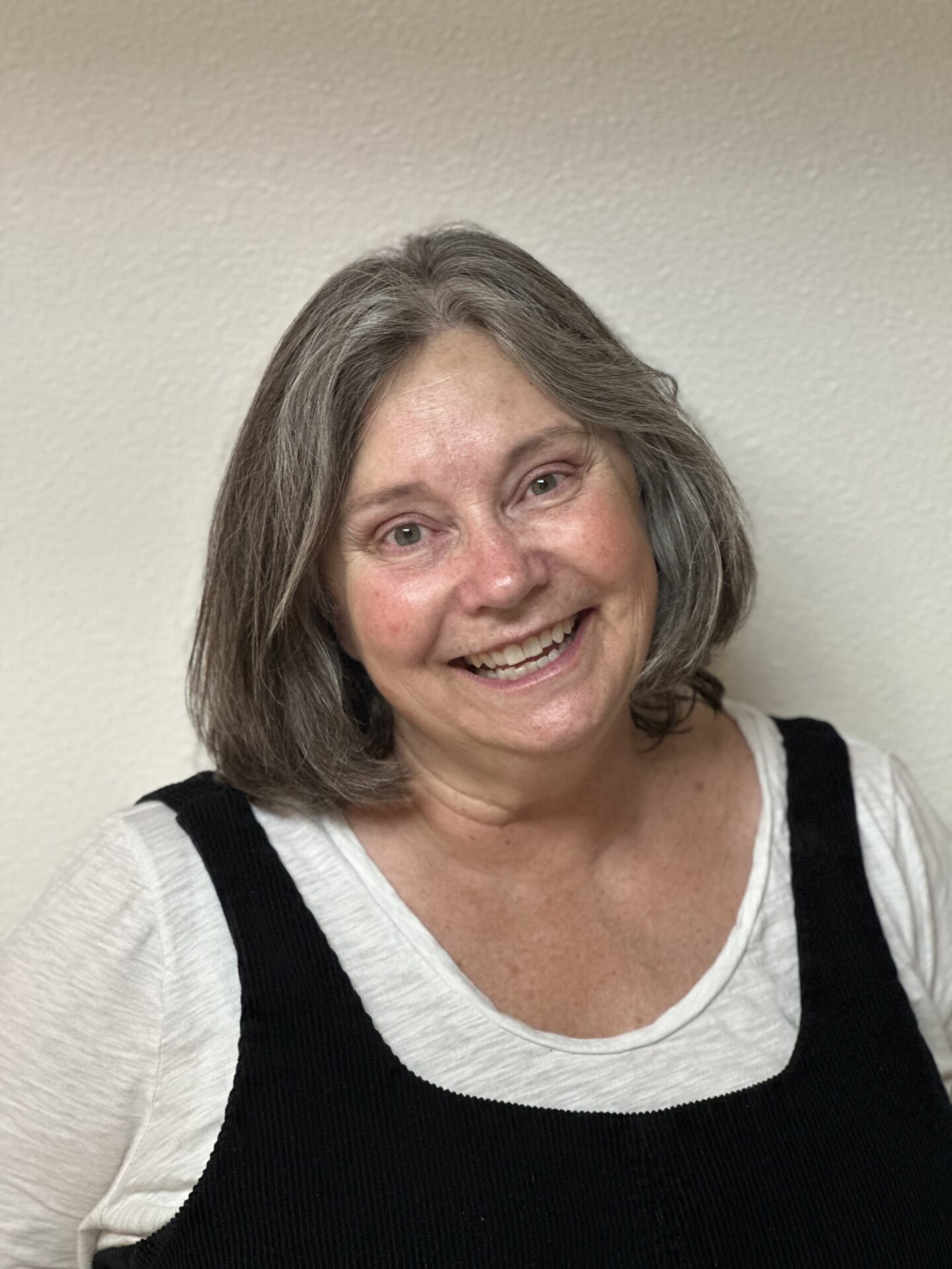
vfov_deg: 25.3
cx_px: 476
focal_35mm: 77
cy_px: 634
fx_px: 2824
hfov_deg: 19.1
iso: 320
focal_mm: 9
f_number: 2.8
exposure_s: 1/40
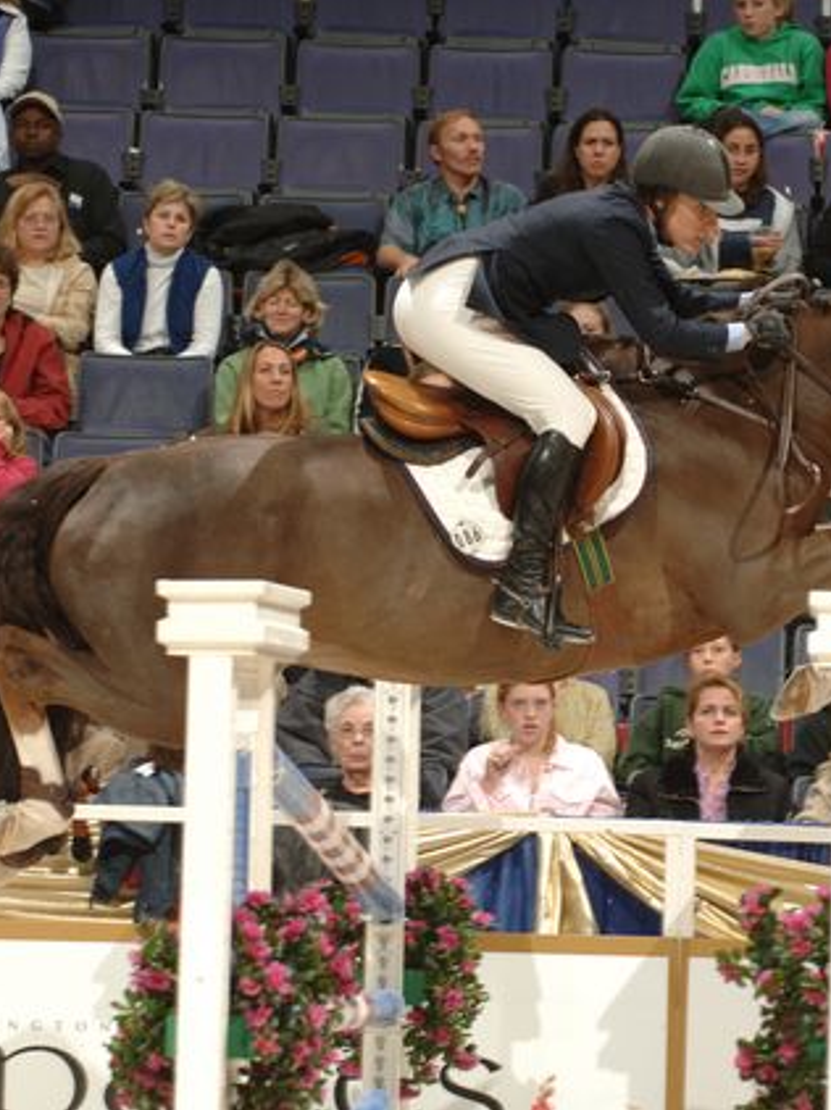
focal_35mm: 306
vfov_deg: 6.5
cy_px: 554
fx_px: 9804
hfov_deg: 4.9
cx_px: 615
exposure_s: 1/250
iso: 200
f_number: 5.6
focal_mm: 140
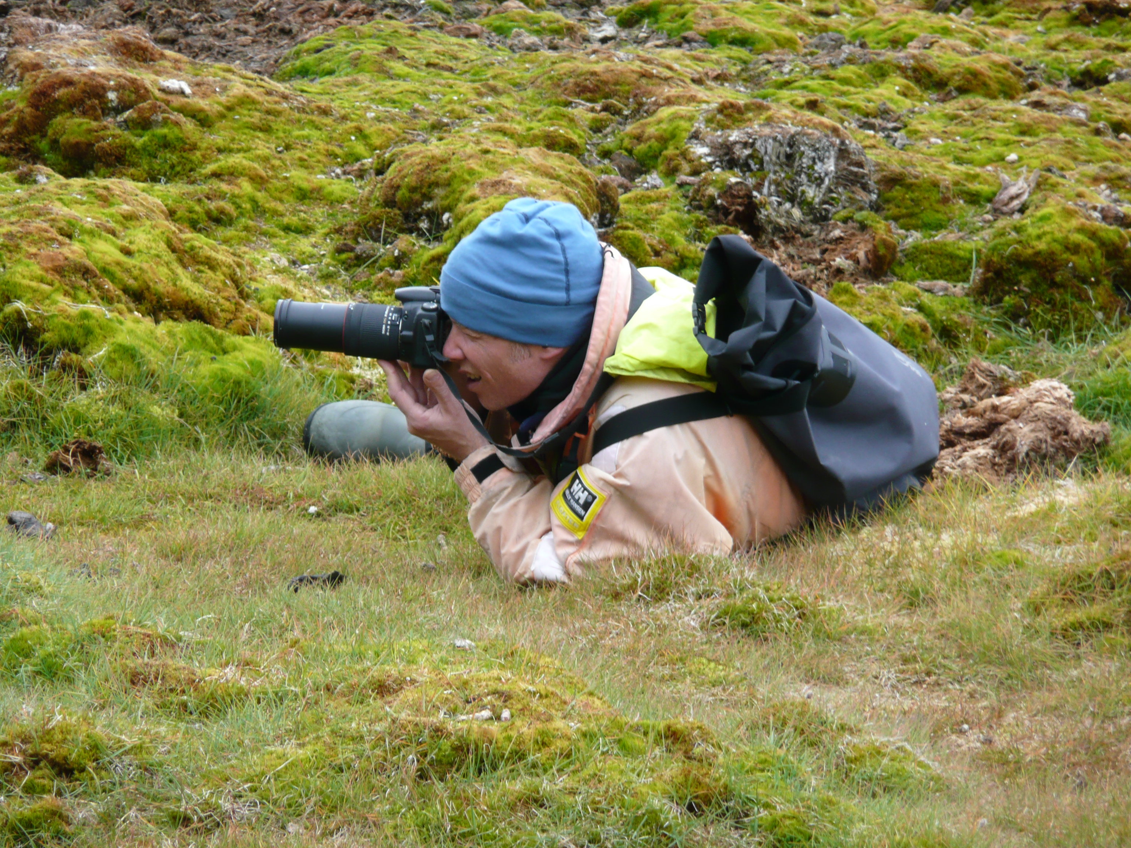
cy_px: 424
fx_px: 9148
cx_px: 566
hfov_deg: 7.1
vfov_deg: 5.3
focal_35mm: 280
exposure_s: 1/40
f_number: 4.9
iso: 100
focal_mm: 46
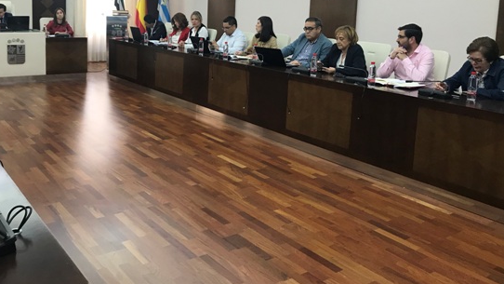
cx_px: 213
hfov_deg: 55.0
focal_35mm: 36
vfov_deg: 32.2
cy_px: 68
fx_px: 481
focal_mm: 3.99
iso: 32
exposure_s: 1/33
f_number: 1.8
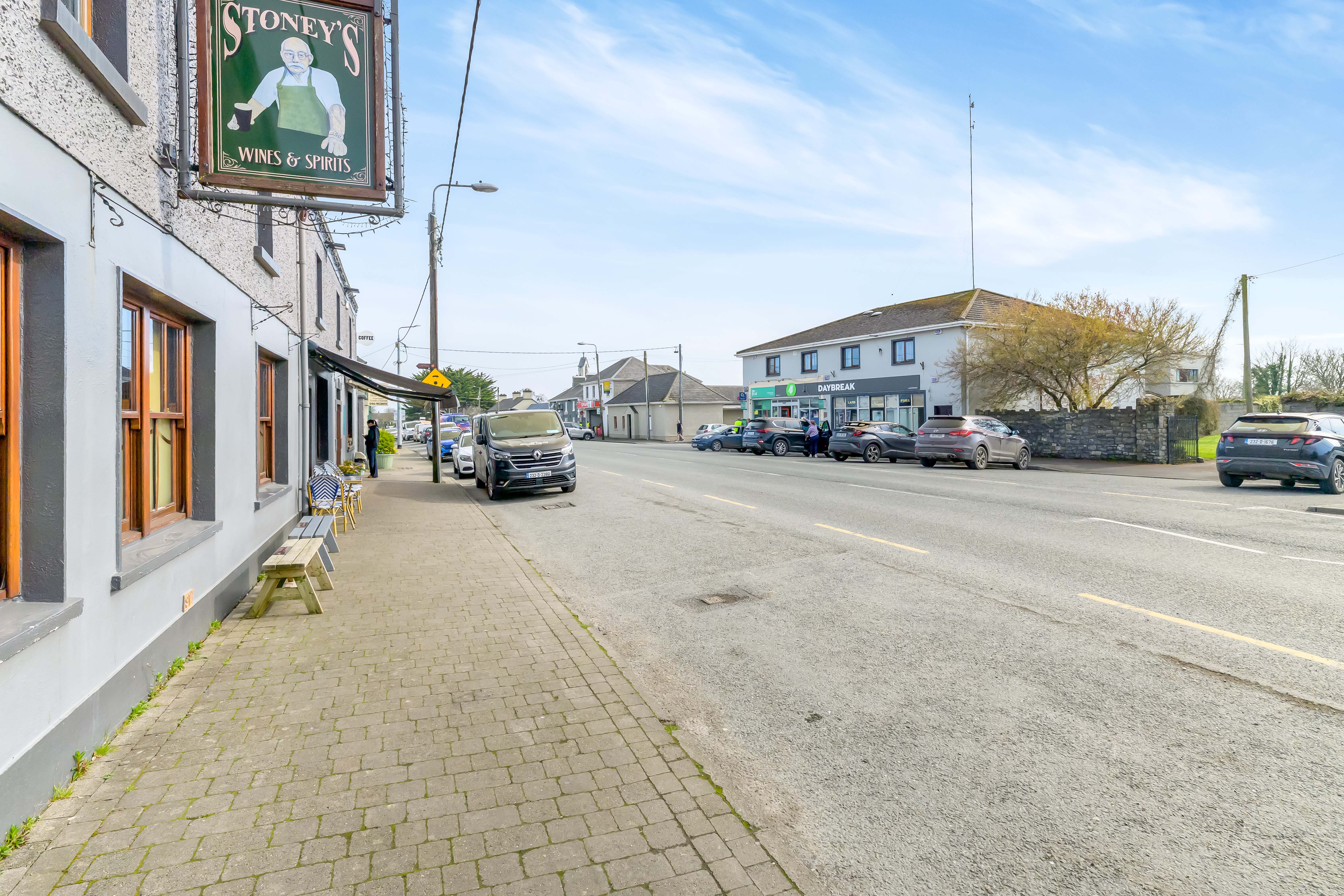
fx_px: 635
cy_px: 448
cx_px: 672
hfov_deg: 93.3
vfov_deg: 70.4
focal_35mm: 17
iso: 640
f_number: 10
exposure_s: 1/400
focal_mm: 17
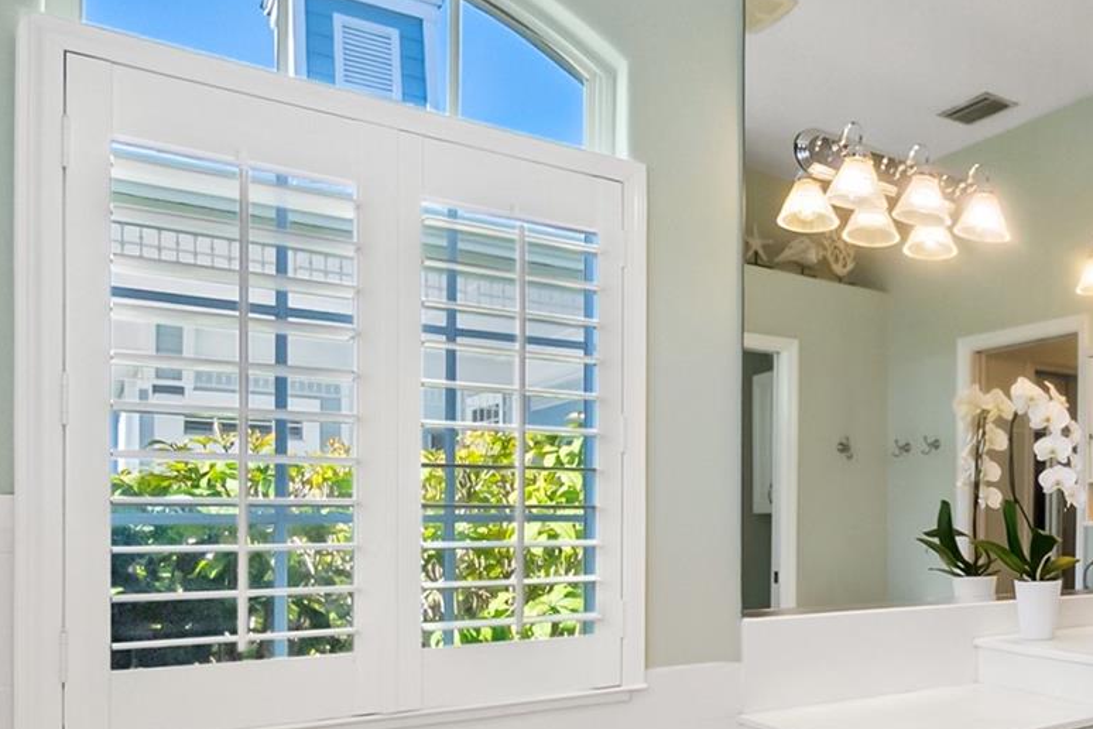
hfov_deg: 50.7
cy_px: 521
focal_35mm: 31
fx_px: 941
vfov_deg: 41.4
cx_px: 1052
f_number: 4
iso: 1250
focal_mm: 10
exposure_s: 1/250
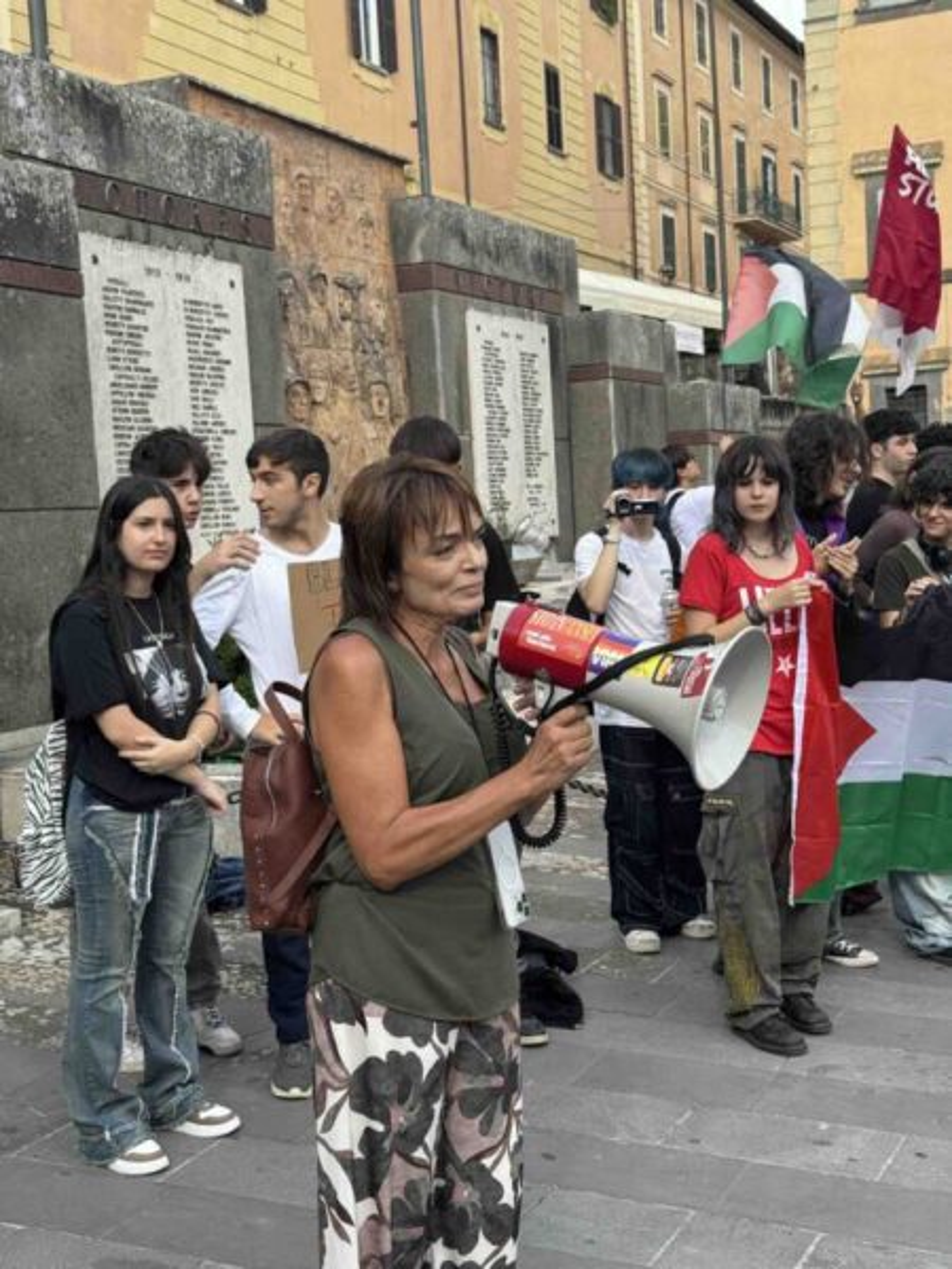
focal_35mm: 48
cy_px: 634
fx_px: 1760
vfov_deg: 39.7
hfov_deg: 30.3
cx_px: 476
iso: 64
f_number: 1.78
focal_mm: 6.76
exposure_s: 1/1312
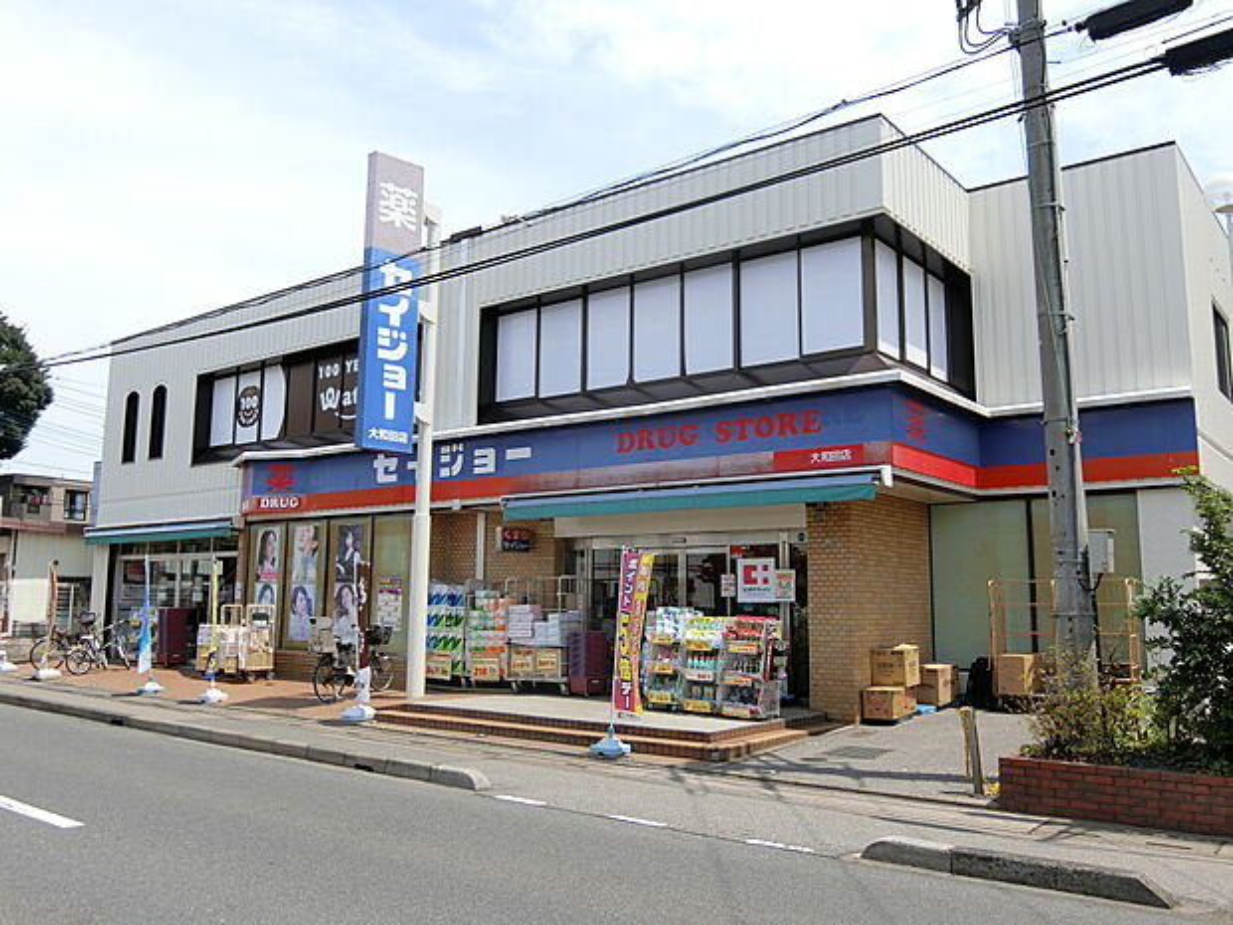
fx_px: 1069
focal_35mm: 30
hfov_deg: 60.0
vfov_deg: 46.8
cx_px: 616
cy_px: 462
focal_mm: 6.4
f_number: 3.3
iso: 80
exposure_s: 1/1000
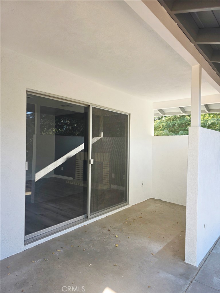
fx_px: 195
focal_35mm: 23
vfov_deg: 73.9
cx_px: 110
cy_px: 146
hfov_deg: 58.9
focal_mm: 6.3
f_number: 1.7
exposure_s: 1/120
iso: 20
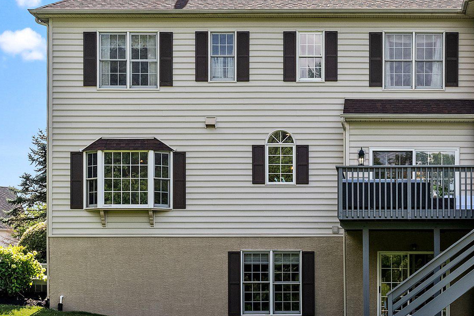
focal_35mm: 65
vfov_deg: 20.9
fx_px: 856
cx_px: 382
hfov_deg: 30.2
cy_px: 123
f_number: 8
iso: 400
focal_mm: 35
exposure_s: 1/400
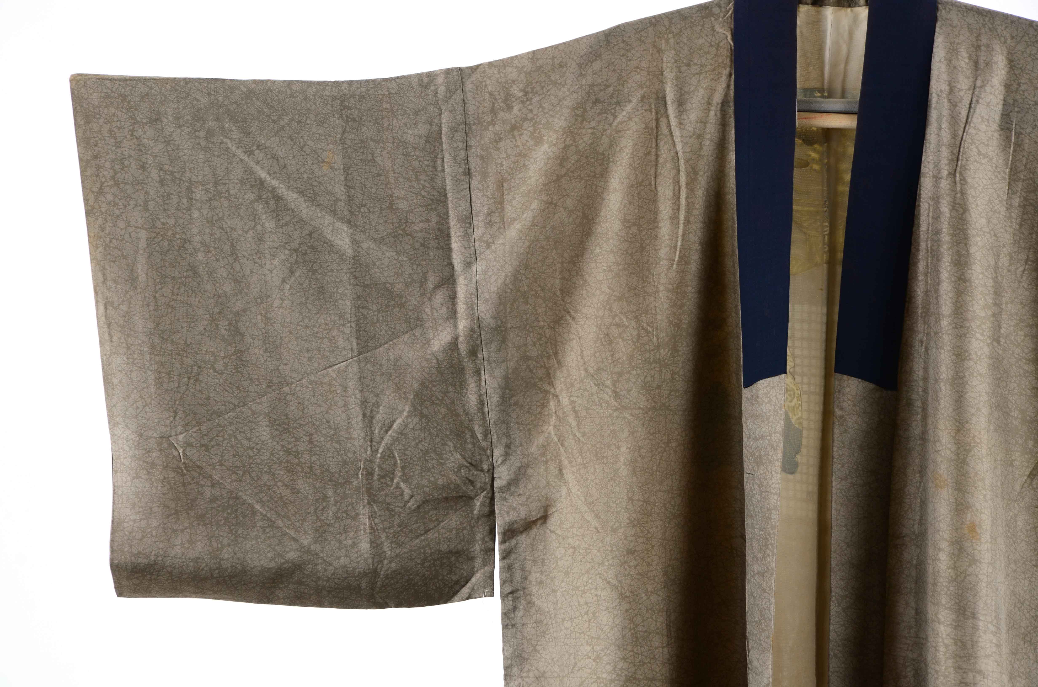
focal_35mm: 158
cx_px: 519
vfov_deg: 8.7
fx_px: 4532
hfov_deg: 13.1
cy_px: 344
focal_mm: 105
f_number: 10
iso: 200
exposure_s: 1/125
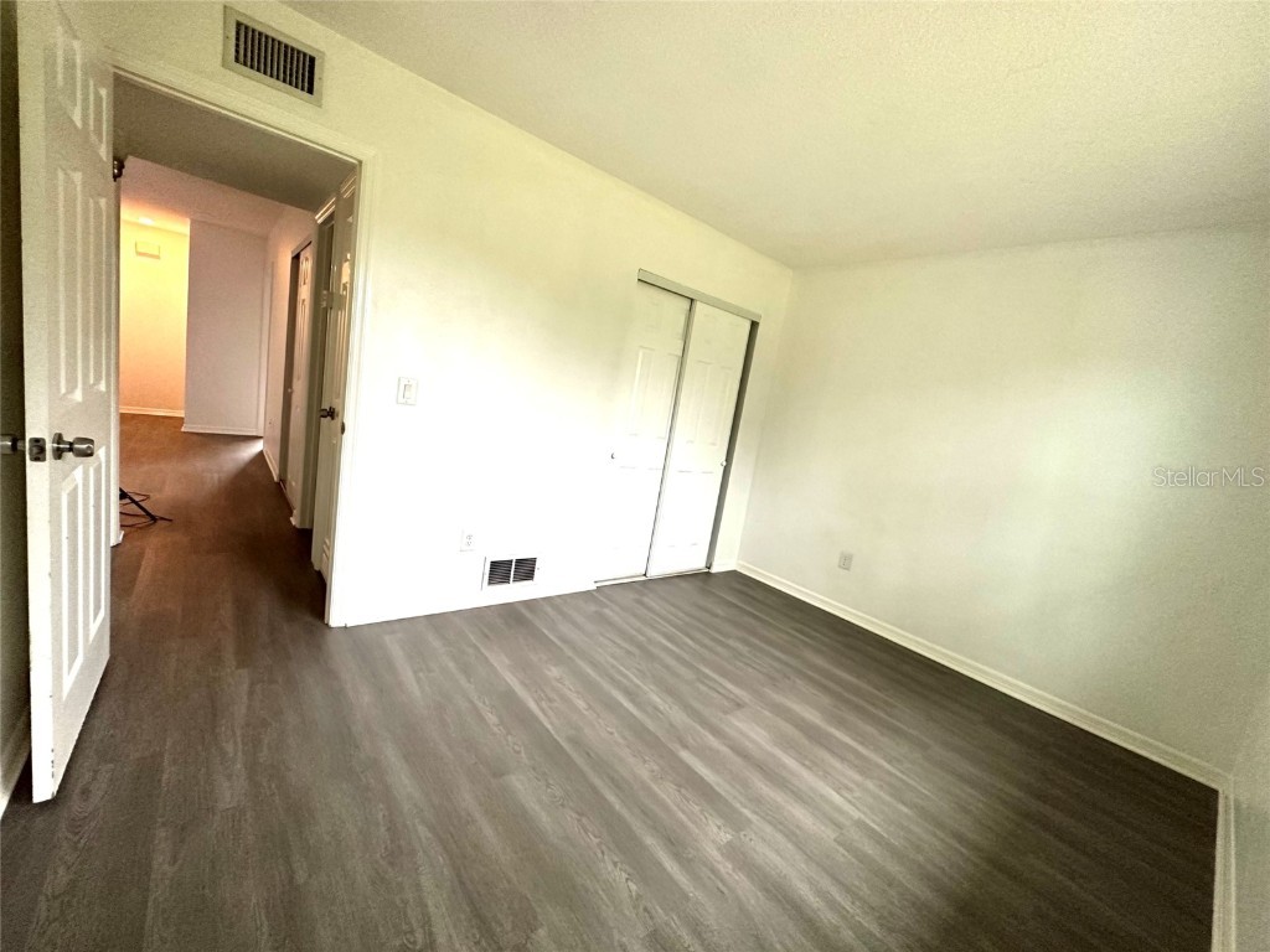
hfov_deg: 102.1
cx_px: 635
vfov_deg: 85.7
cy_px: 476
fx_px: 514
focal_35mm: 14
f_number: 2.2
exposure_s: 1/76
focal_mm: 2.22
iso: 320
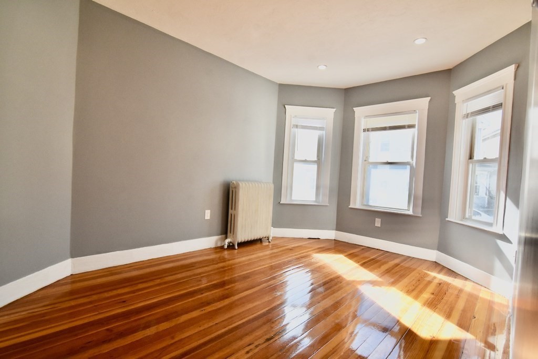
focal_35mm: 17
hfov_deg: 92.4
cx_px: 269
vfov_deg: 69.7
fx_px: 258
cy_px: 180
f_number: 7.1
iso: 800
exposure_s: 1/200
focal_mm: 11.5
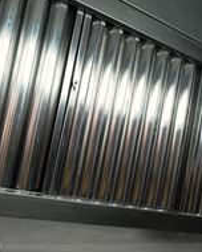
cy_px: 90
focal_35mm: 60
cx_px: 20
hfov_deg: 24.6
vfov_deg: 31.3
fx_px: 448
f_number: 5
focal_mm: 18
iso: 400
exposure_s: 1/100
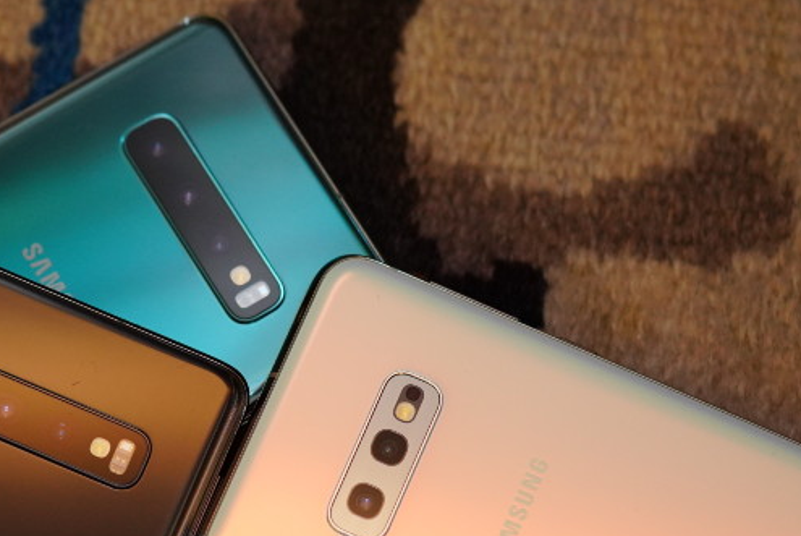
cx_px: 227
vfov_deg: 7.0
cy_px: 347
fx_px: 4365
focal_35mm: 196
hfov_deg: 10.5
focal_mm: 90
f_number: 2.8
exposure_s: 1/60
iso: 2000
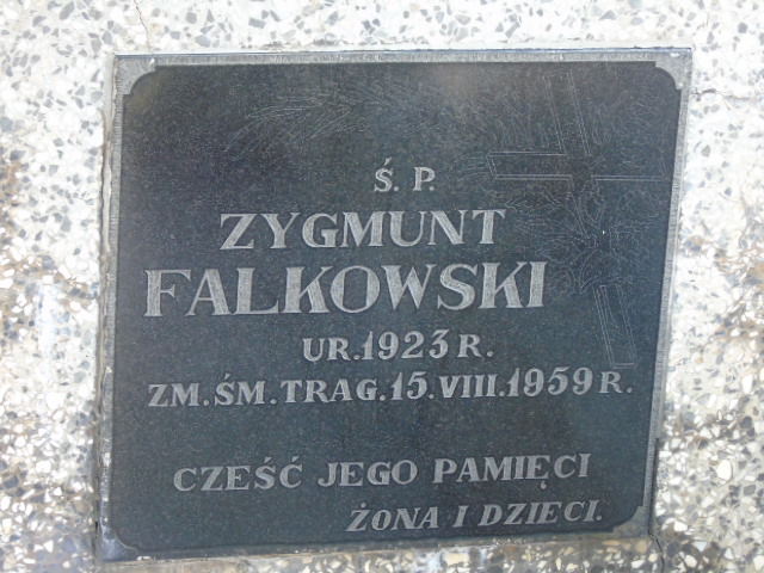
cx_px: 382
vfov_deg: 10.4
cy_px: 286
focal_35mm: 142
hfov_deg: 13.9
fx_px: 3134
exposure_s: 1/60
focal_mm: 25
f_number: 4.7
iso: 400
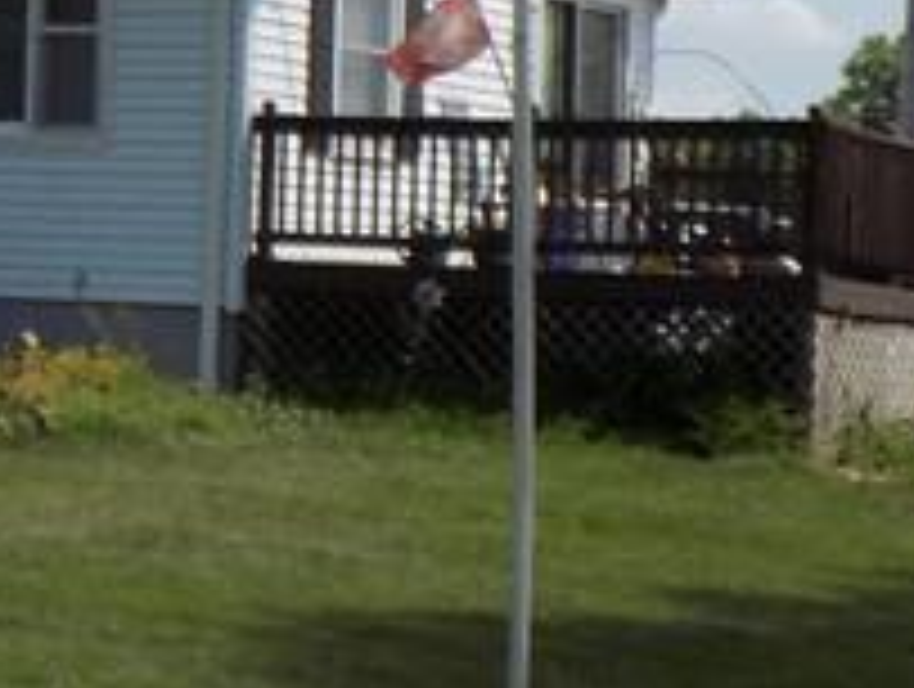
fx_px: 3994
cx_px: -243
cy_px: 13
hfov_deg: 12.7
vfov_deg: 9.8
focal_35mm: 151
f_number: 3.3
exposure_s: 1/1000
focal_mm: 5.3
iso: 80
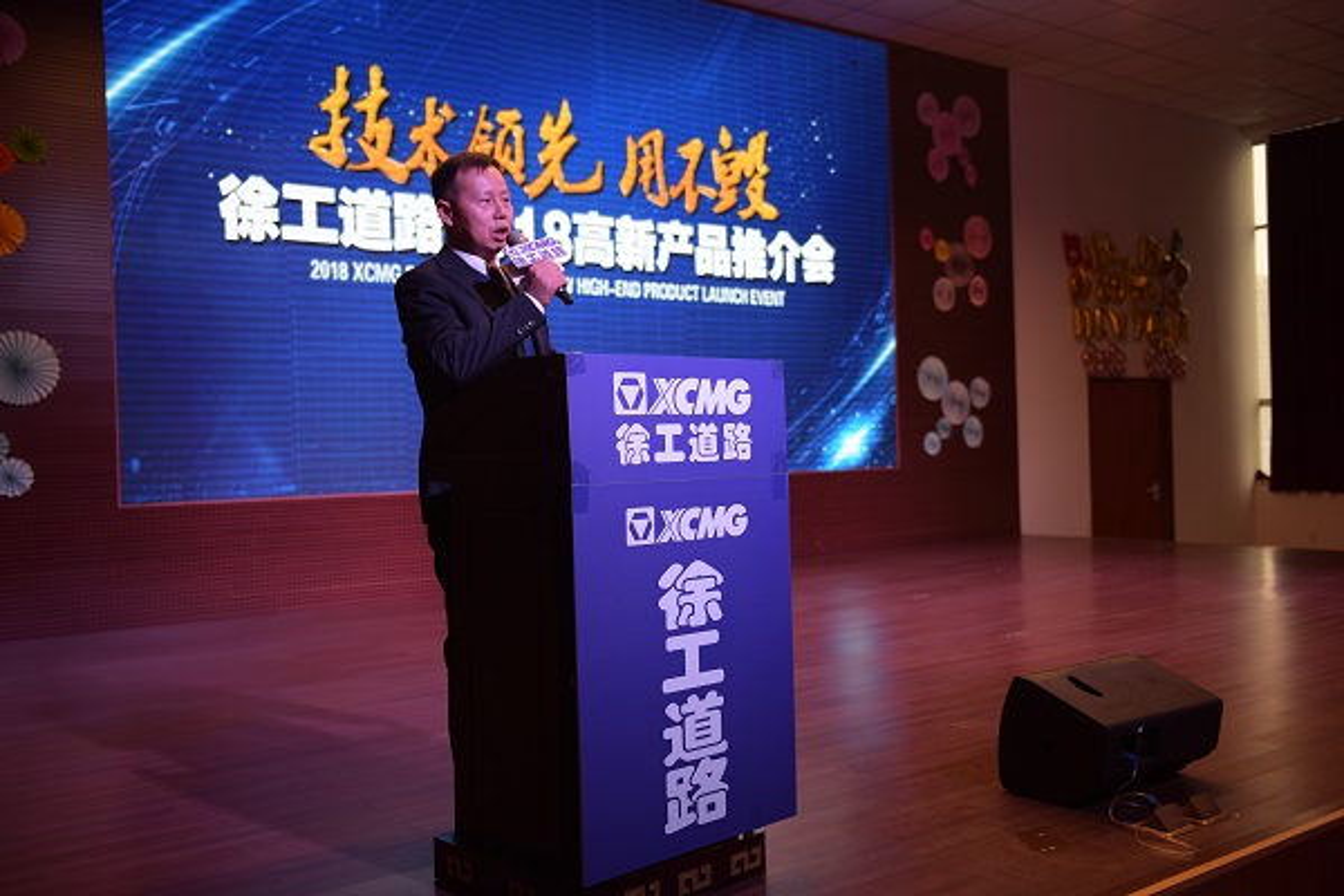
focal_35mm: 34
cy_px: 448
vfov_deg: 38.9
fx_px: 1269
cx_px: 672
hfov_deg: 55.8
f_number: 2.8
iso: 200
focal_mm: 34
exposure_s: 1/200
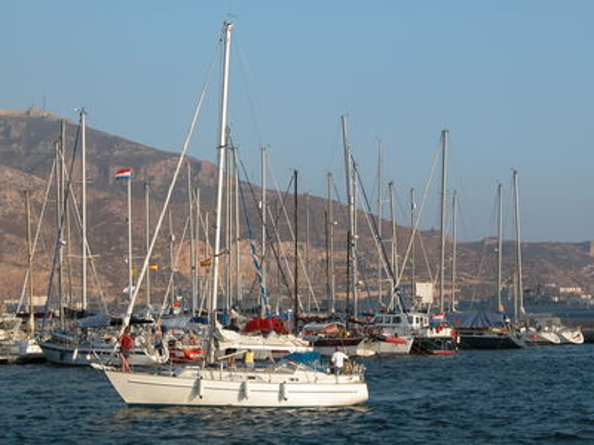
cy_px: 222
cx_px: 297
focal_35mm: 100
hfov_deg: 19.6
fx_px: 1716
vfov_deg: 14.8
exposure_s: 1/399
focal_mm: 25.4
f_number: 5.8
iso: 100
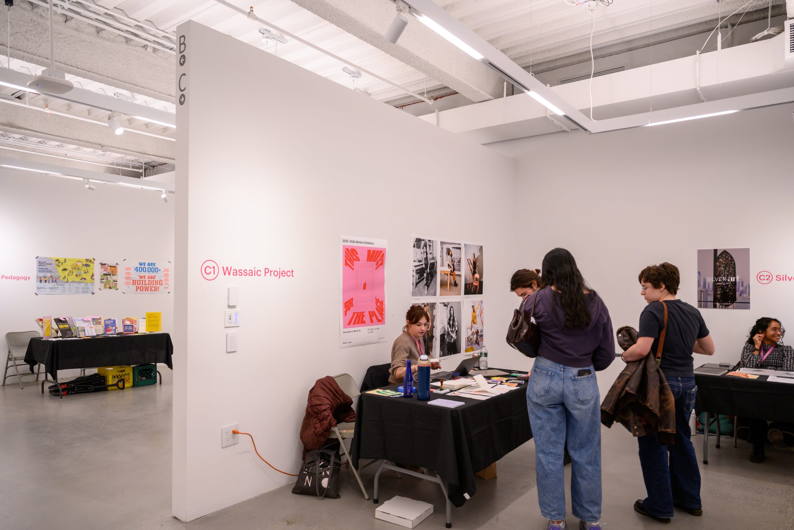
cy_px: 265
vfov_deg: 53.1
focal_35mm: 24
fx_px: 529
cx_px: 397
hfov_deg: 73.7
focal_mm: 24
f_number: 2.8
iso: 200
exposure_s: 1/90
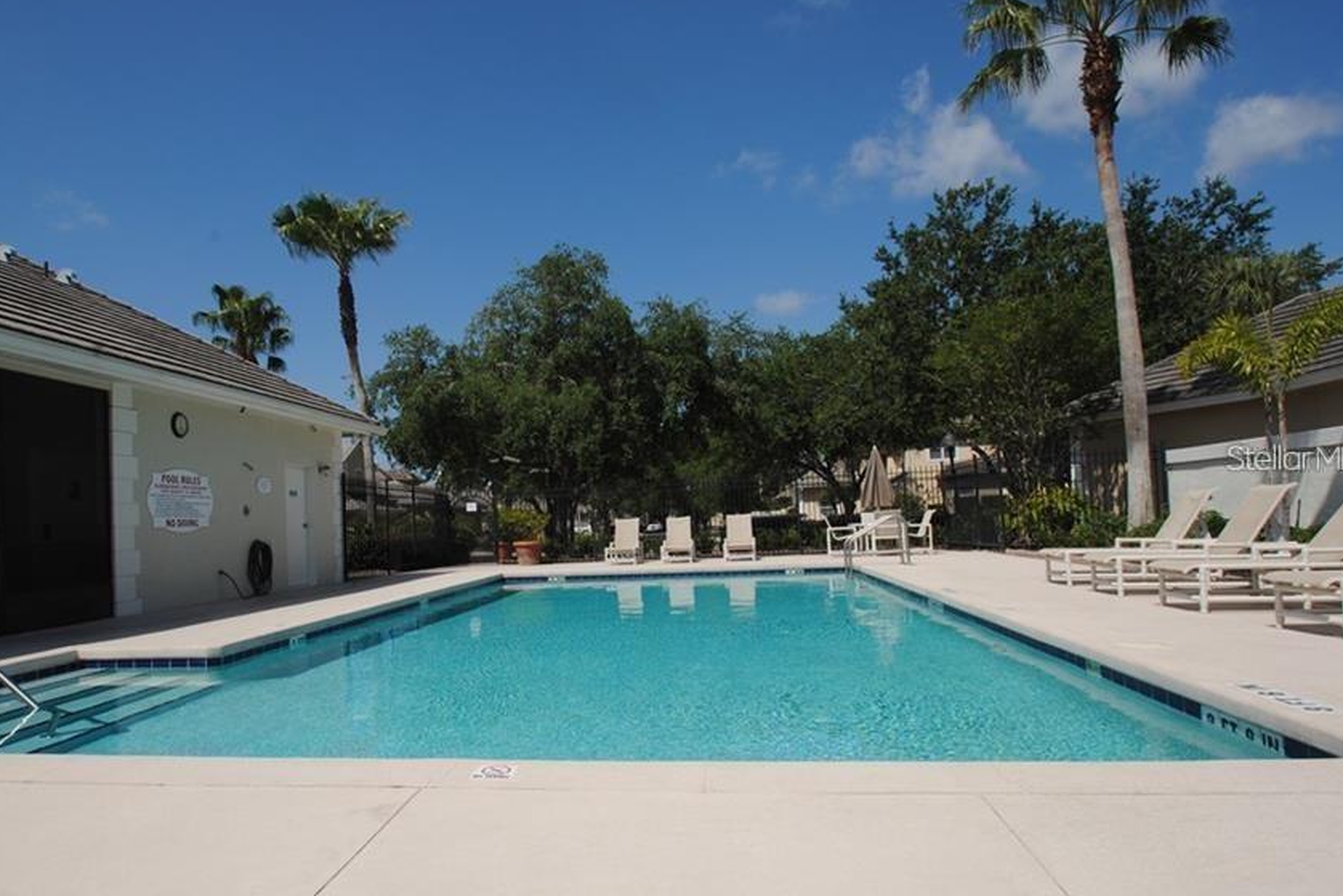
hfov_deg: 77.9
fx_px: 821
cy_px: 457
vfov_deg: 57.2
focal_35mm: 22
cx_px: 558
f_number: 11
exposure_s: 1/200
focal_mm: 12
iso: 100
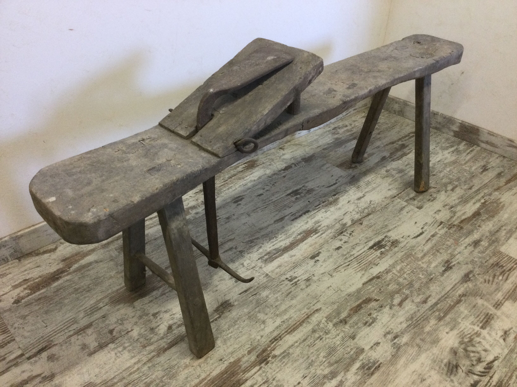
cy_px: 194
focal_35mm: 31
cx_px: 258
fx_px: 463
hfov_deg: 58.4
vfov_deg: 45.4
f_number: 2.4
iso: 50
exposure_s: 1/33
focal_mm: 3.3
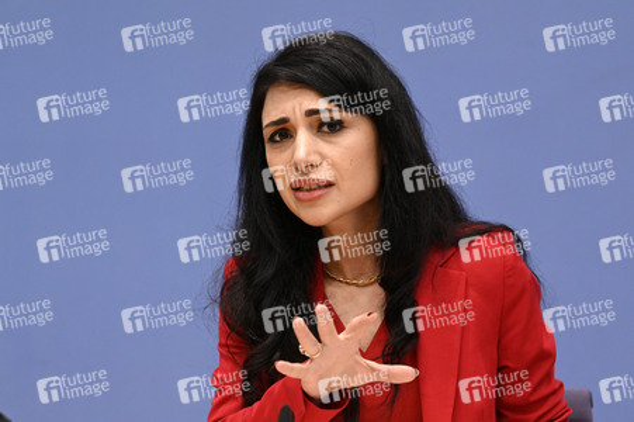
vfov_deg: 11.4
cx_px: 317
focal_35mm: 120
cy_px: 211
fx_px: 2112
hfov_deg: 17.1
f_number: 5.6
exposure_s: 1/500
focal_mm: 120
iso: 4000
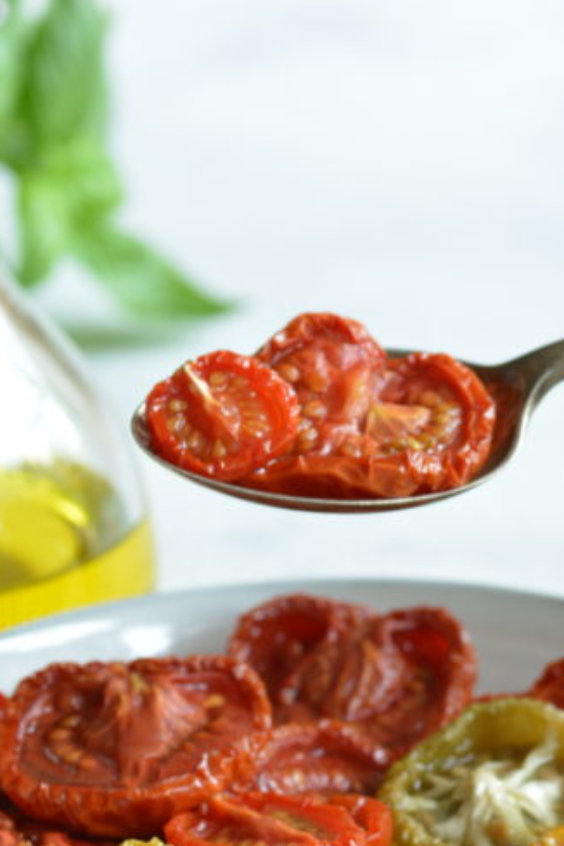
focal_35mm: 330
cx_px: 447
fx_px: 7756
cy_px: 801
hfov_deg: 4.2
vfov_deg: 6.2
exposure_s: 1/13
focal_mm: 105
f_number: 7.1
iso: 200
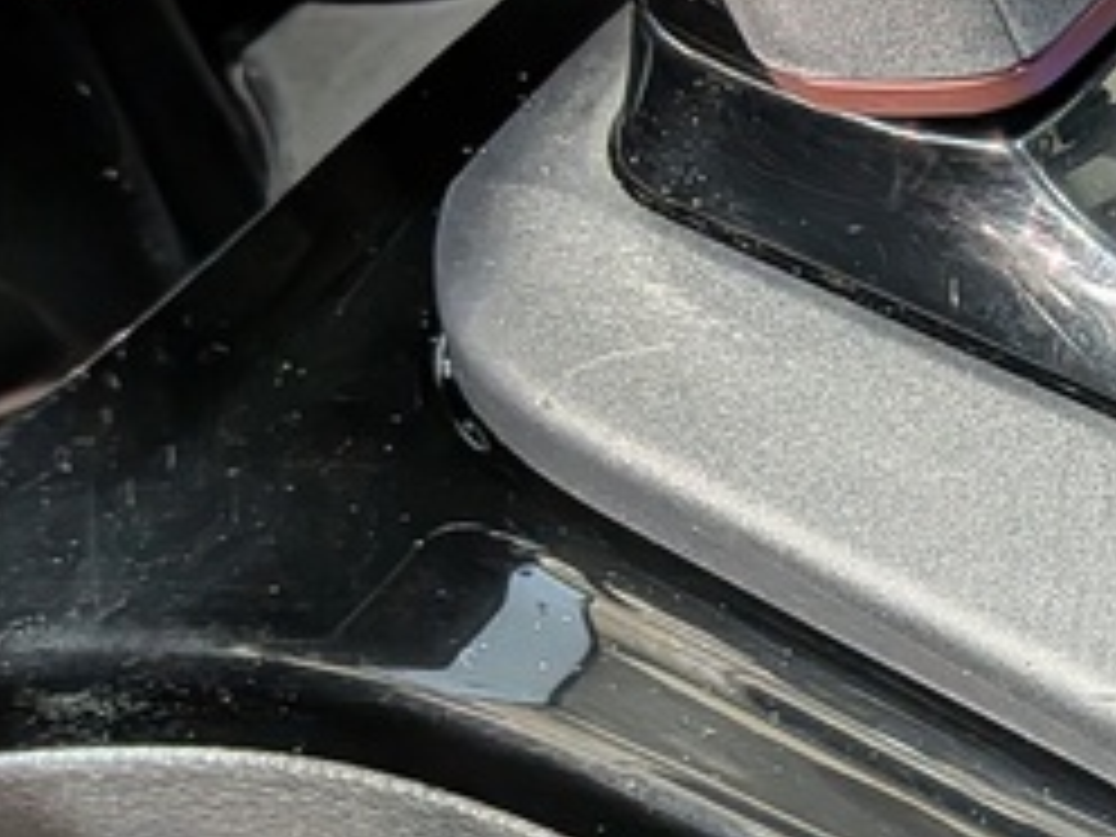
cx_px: 1638
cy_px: 441
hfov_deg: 17.9
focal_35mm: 99
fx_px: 3192
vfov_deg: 14.9
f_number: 1.7
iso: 109
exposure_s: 1/42.9
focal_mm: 4.53
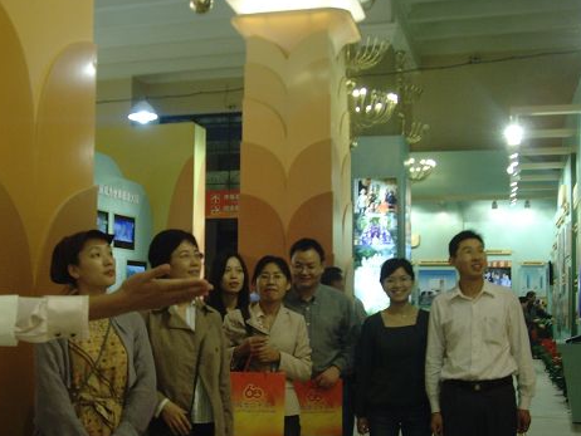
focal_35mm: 54
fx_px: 907
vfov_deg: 27.0
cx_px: 190
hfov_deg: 35.2
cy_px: 265
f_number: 3.5
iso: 200
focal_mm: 6.6
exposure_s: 1/30
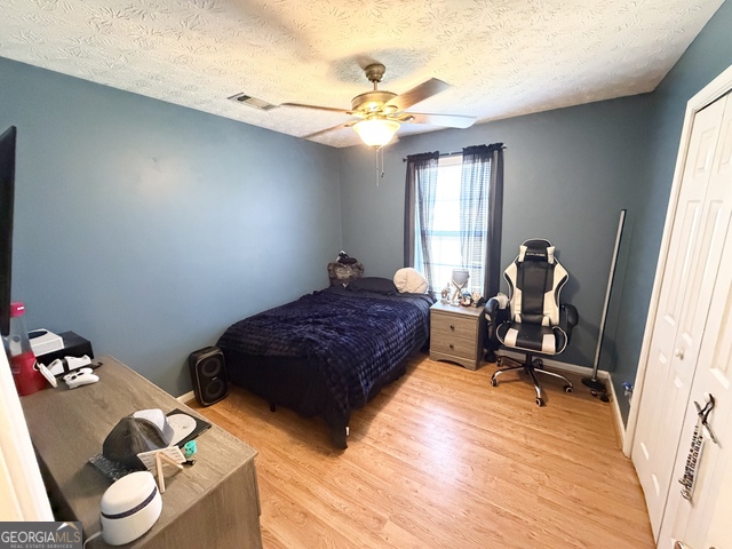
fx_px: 296
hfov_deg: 102.1
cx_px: 366
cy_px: 274
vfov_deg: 85.7
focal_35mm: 14
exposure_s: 1/60
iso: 800
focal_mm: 2.22
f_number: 2.2
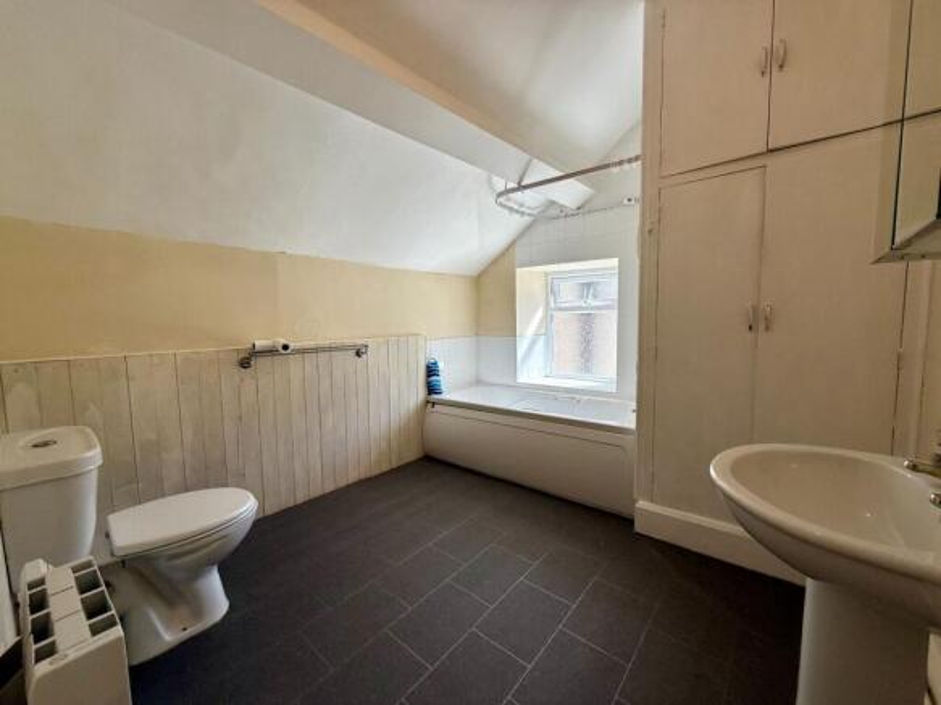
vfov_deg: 85.7
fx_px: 380
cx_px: 470
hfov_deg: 102.1
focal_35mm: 14
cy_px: 352
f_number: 2.2
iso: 64
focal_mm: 2.22
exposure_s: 1/293
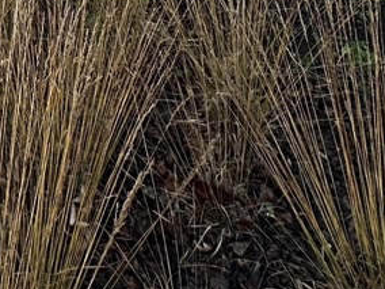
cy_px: -487
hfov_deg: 22.6
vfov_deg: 12.4
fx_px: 879
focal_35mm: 79
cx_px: -89
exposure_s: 1/273
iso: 40
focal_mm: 2.22
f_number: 2.2
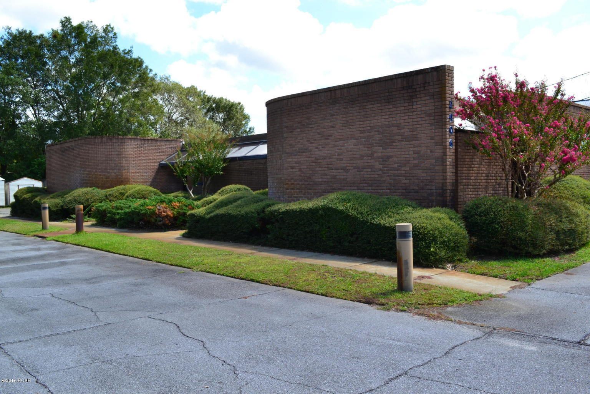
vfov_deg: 40.0
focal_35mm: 33
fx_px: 541
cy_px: 197
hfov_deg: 57.2
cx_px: 295
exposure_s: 1/250
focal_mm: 22
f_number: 10
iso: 400
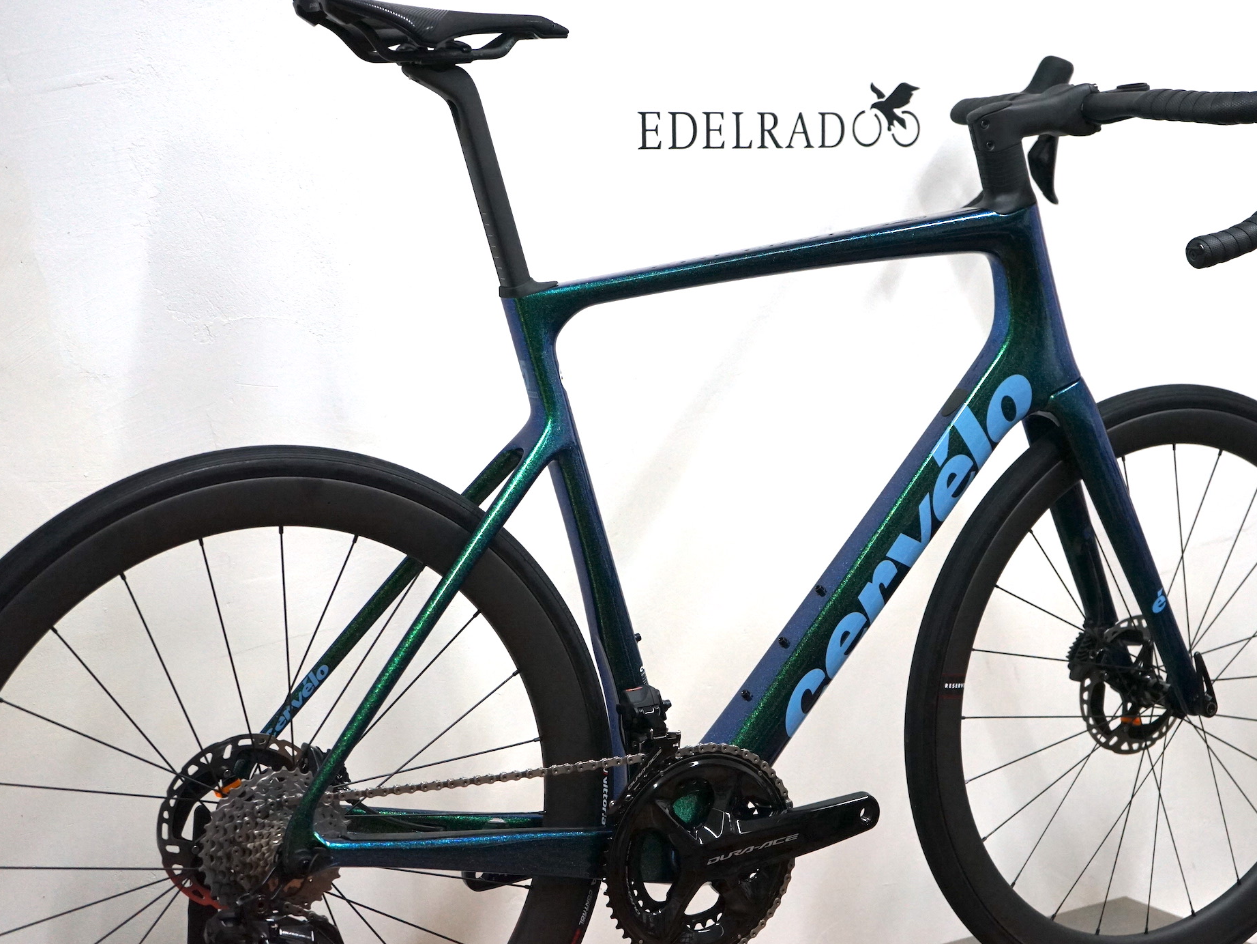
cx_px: 709
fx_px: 2107
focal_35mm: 58
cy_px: 474
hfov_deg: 33.2
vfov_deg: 25.2
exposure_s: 1/160
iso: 2500
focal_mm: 53
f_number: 5
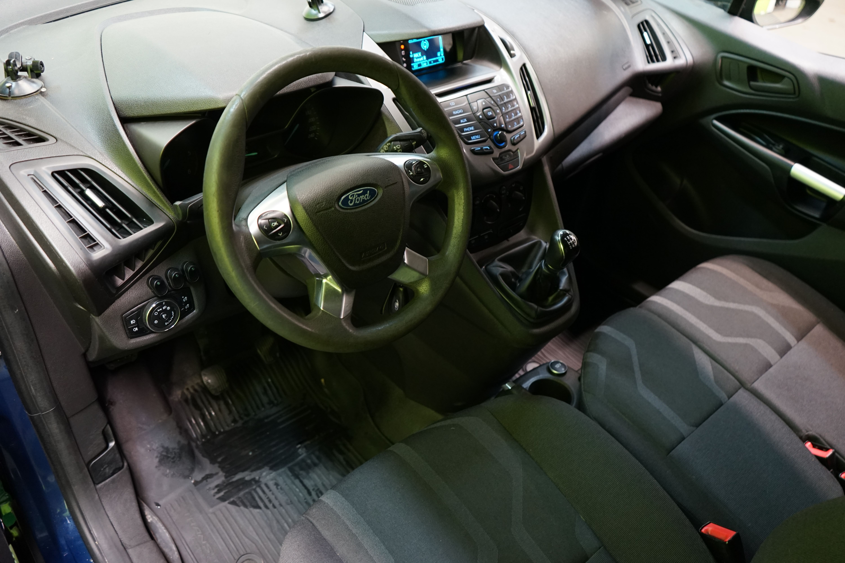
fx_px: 657
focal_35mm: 28
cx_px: 422
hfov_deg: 65.5
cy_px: 282
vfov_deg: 46.4
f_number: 3.5
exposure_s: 1/30
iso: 1600
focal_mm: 28
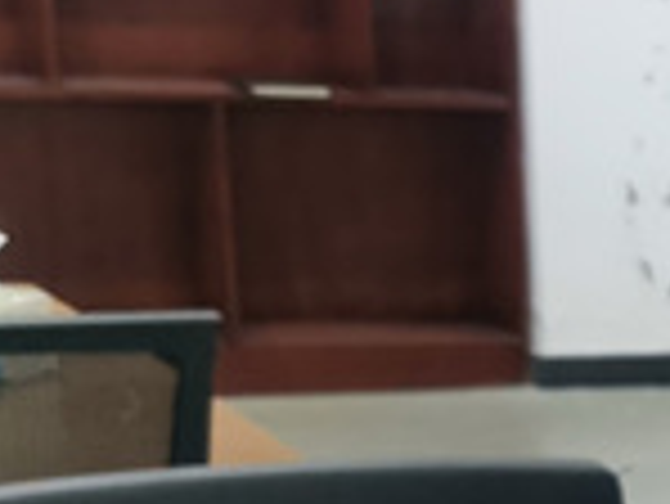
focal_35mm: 145
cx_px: 1394
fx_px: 2809
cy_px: 927
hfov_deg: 11.9
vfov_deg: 9.7
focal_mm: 5.56
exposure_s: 1/50
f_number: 1.6
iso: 200
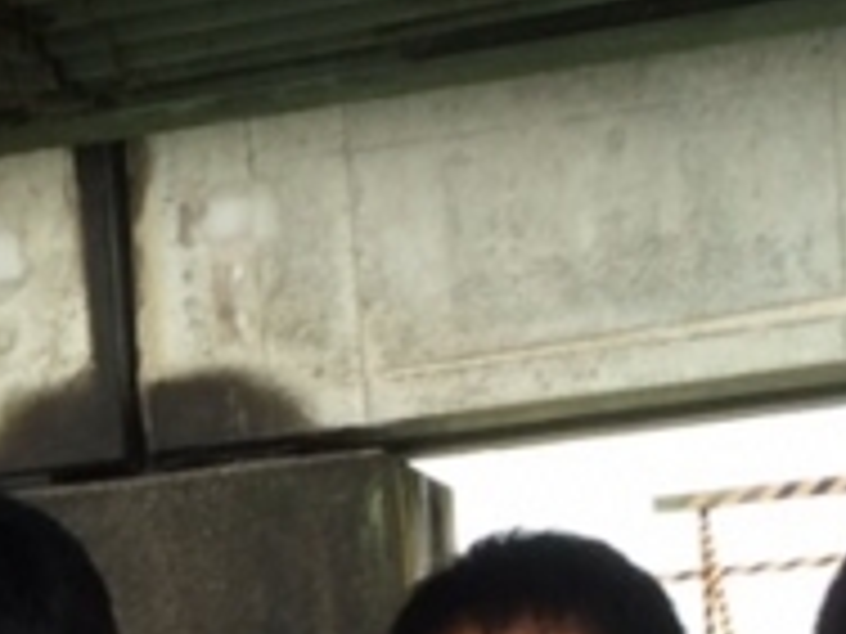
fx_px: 3861
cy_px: 1151
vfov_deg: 9.0
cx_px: -459
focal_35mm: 158
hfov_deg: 11.9
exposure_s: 1/120
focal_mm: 4.15
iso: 32
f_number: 2.2
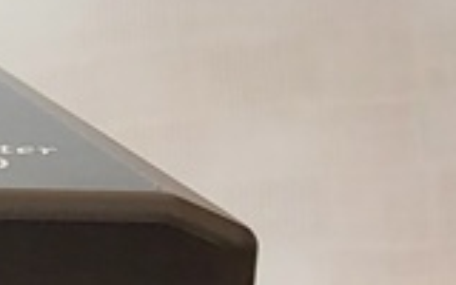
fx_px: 1976
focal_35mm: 159
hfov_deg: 10.4
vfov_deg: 8.2
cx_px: -795
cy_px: 228
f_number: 1.8
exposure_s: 1/50
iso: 400
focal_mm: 5.23
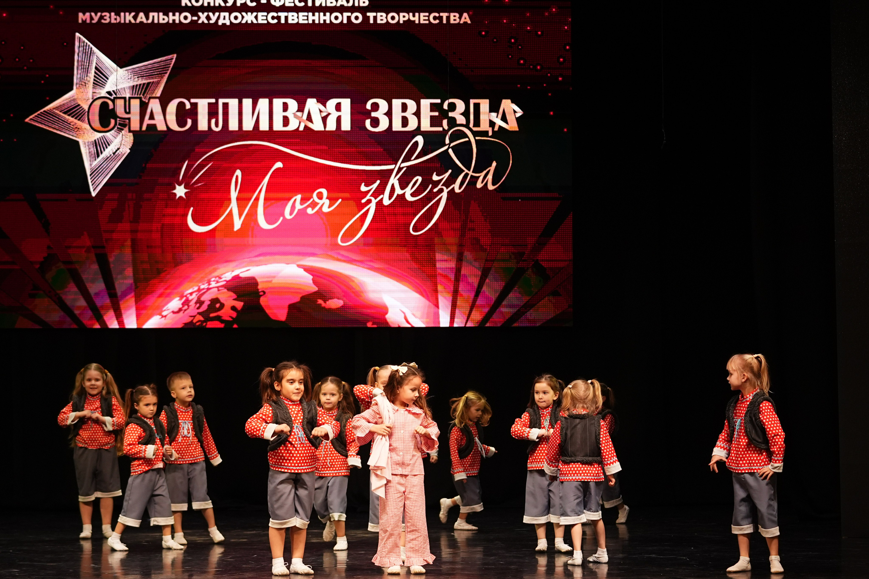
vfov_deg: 13.0
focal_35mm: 105
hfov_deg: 19.5
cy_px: 290
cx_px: 434
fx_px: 2535
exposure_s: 1/400
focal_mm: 70
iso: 1000
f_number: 2.8
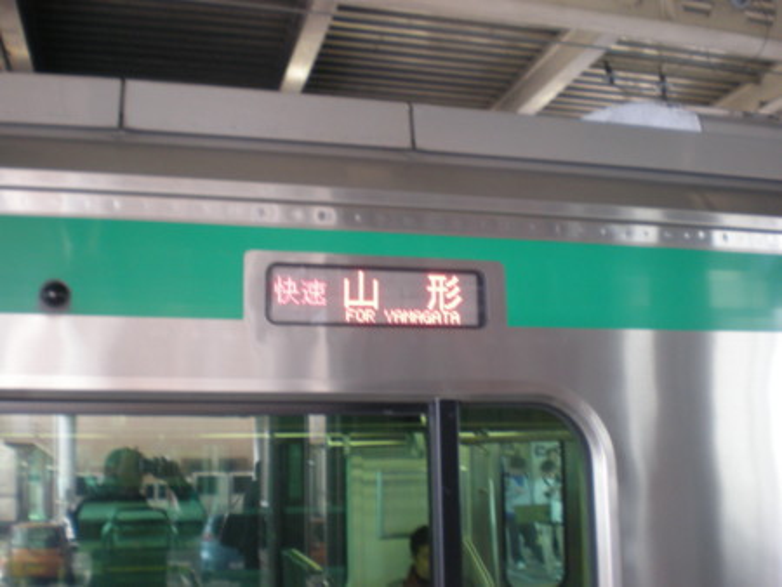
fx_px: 859
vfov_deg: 37.8
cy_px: 294
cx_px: 391
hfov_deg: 49.0
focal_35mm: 38
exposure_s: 1/26.3
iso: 200
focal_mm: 6.3
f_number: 3.1
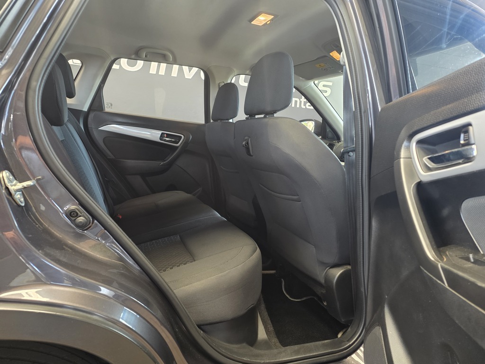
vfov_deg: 58.9
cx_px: 242
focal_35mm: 23
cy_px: 182
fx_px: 322
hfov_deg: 73.9
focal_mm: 6.25
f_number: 1.7
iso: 320
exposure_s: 1/100
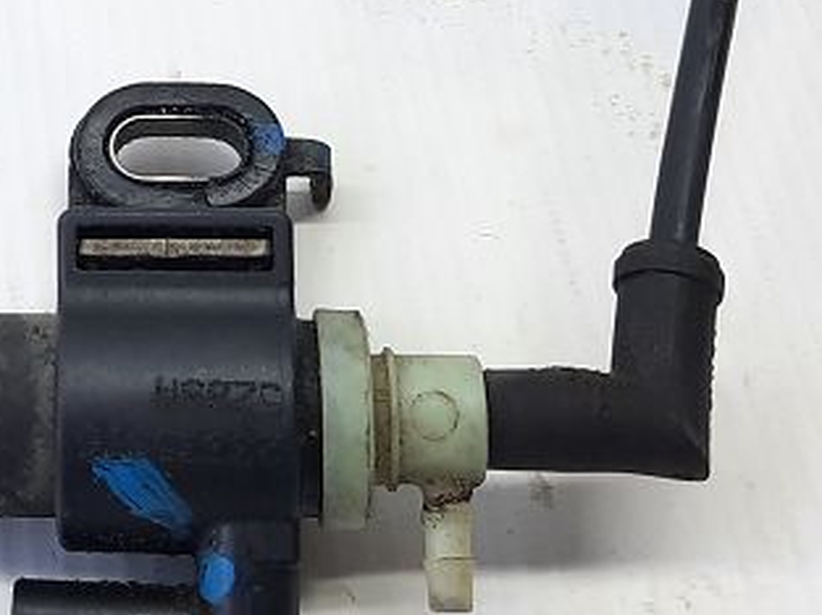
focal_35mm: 96
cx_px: -39
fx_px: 2277
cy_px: -92
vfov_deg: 14.9
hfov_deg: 19.7
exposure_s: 1/50
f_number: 2
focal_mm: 4.6
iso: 80
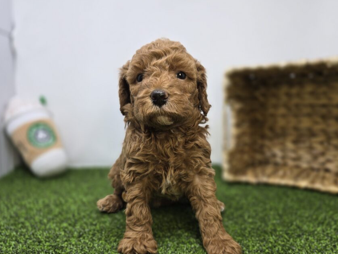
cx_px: 187
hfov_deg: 63.3
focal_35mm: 28
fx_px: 273
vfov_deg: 49.7
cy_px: 138
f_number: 1.7
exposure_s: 1/51.7
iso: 25
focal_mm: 6.3
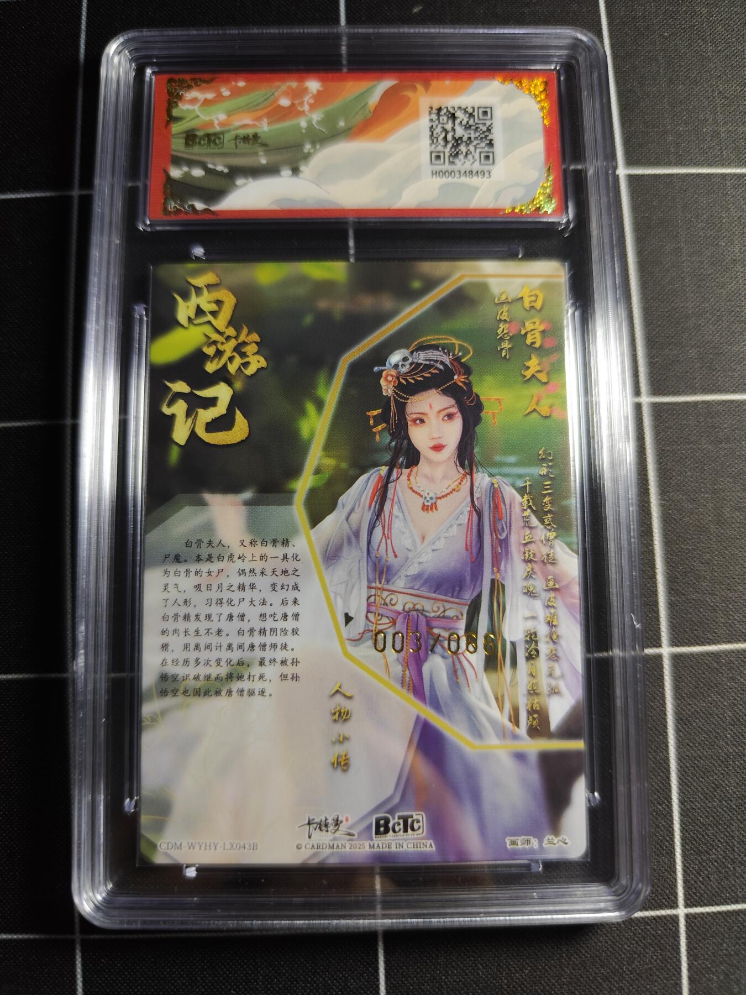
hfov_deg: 58.9
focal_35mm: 23
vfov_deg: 73.9
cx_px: 373
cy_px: 498
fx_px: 661
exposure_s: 1/100
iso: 320
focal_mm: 6.14
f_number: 1.65
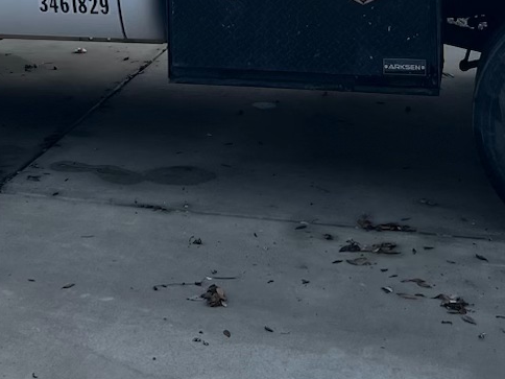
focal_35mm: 86
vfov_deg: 15.6
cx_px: 221
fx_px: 1255
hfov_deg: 22.7
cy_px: -211
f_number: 1.5
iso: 50
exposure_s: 1/1250
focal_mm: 5.7
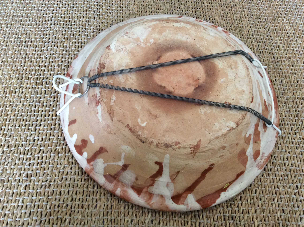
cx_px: 152
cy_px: 114
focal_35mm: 32
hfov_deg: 56.9
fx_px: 281
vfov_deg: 44.1
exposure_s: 1/25
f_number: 2.4
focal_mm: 3.3
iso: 160
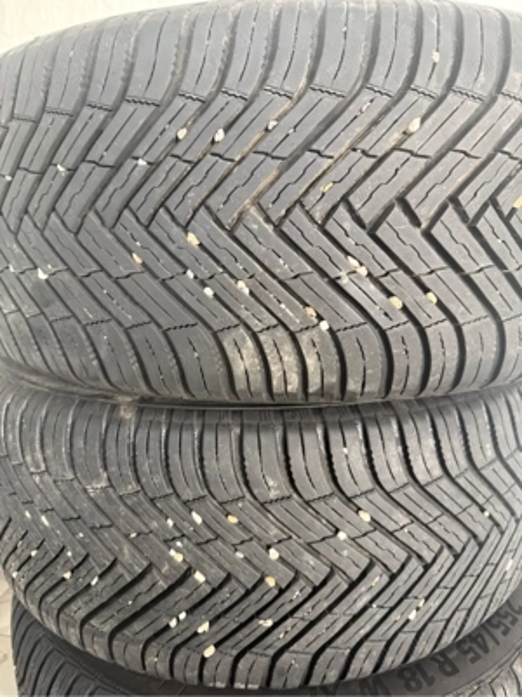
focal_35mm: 24
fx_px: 483
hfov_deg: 56.8
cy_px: 348
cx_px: 261
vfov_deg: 71.6
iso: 640
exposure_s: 1/60
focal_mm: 6.76
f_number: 1.78
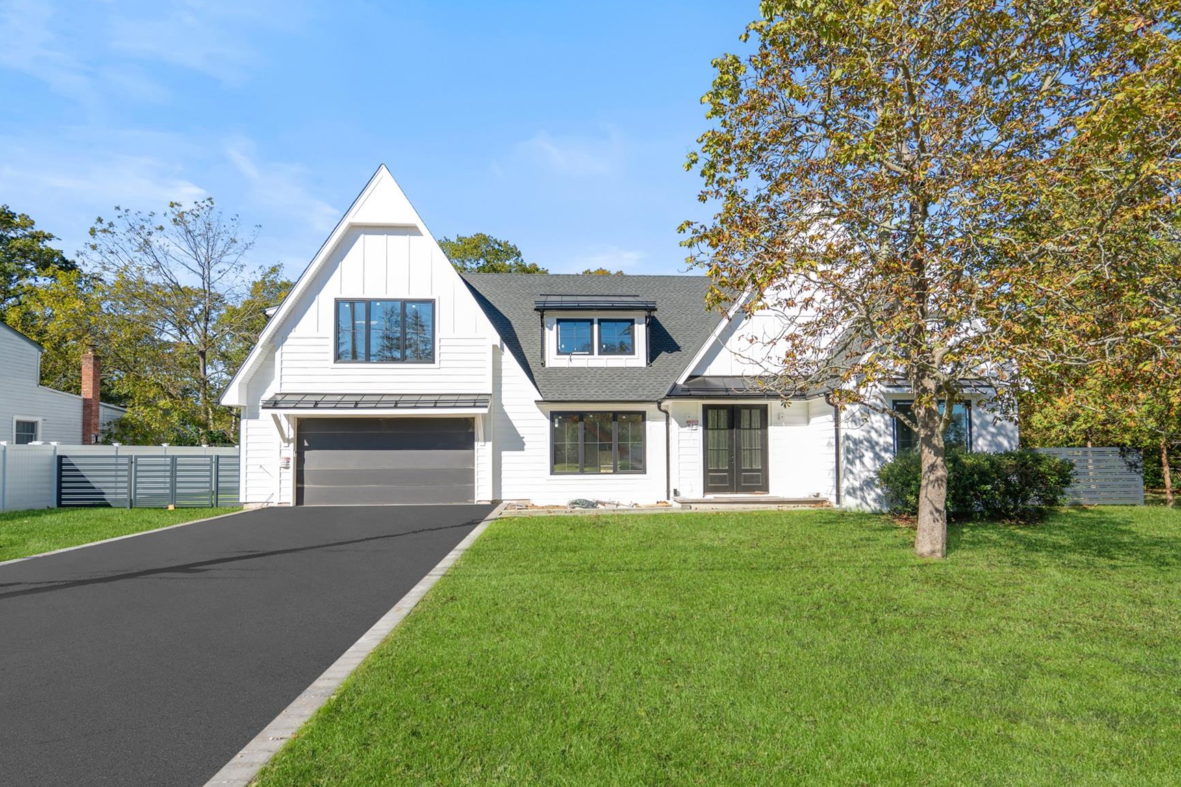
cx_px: 623
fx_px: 623
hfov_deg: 86.8
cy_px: 437
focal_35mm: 19
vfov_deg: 64.4
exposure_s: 1/200
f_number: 5.6
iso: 80
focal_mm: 16
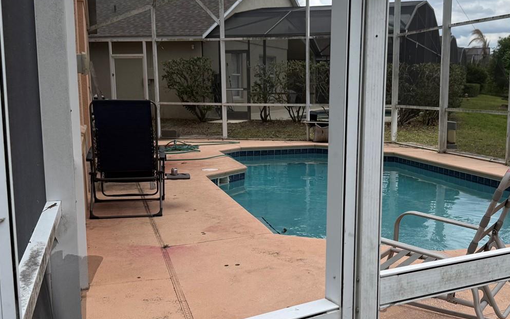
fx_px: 570
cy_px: 162
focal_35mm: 41
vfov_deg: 31.2
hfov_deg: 48.0
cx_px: 300
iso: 80
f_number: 1.78
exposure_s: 1/3759
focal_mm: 6.76
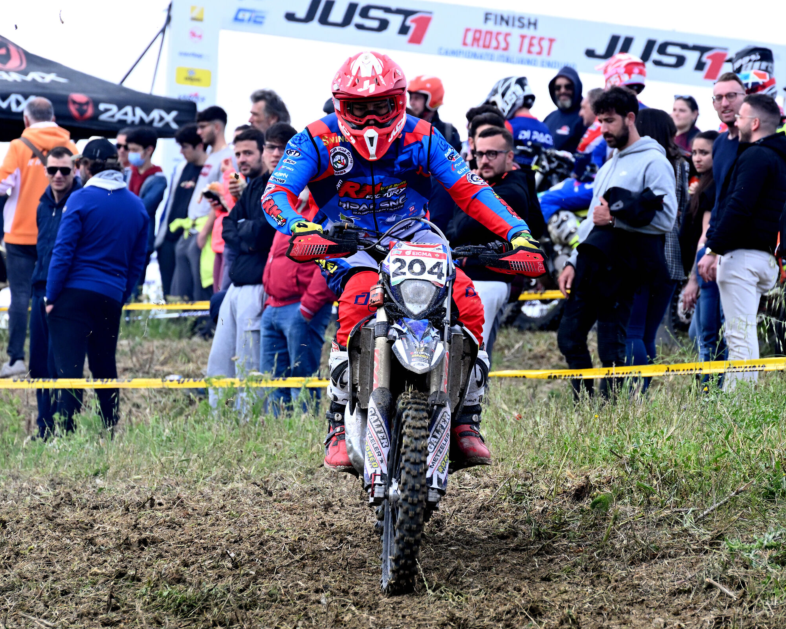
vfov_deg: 4.6
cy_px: 314
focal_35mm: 339
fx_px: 7887
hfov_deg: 5.7
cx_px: 425
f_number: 6.3
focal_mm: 200
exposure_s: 1/1600
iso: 1600
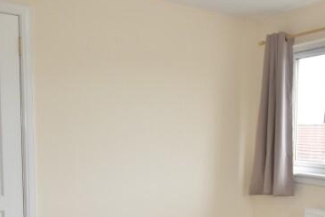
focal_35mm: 42
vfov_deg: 31.5
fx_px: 379
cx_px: 250
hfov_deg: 44.6
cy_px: 156
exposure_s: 1/60
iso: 360
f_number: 4.5
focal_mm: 10
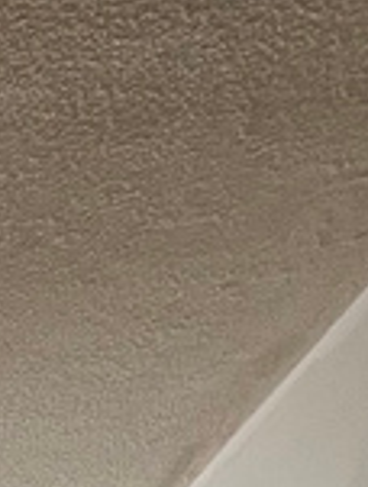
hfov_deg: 15.2
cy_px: 1187
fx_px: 1002
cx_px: -439
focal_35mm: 71
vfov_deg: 14.9
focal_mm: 2.22
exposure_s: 1/60
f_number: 2.2
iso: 250
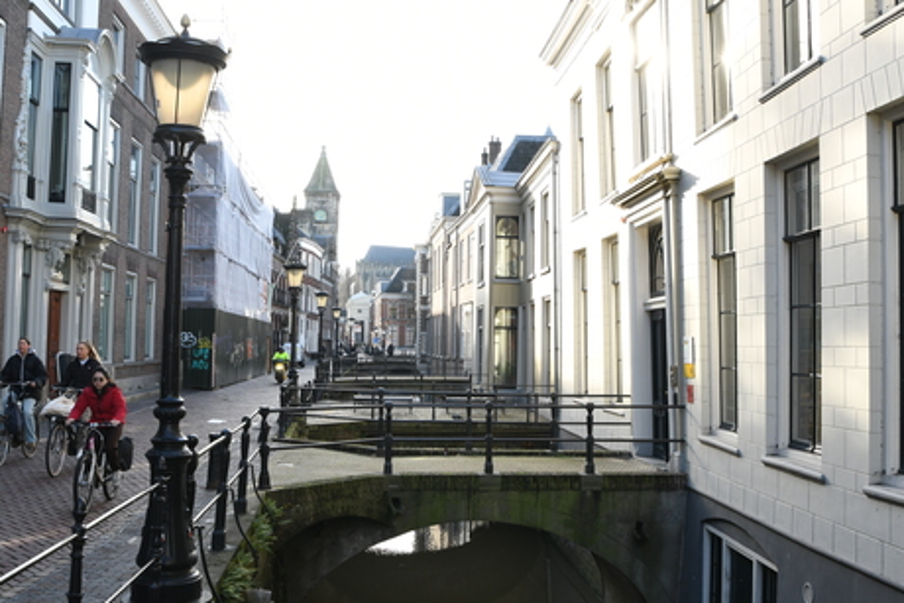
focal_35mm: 36
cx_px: 452
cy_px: 302
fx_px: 904
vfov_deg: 36.9
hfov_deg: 53.1
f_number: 9
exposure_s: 1/100
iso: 250
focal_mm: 24
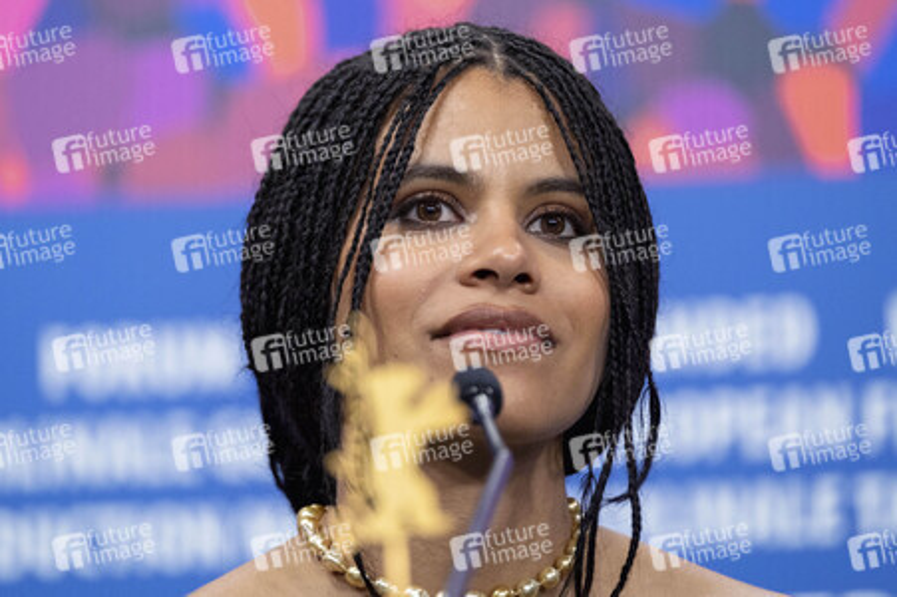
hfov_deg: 9.8
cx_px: 448
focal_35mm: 210
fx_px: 5229
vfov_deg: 6.5
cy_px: 298
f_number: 2.8
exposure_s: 1/500
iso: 2000
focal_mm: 140
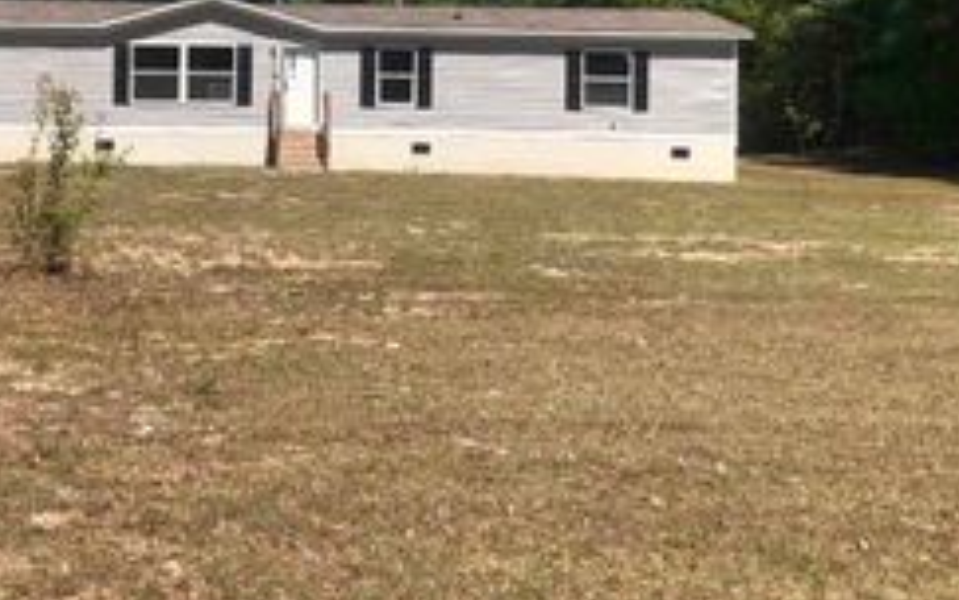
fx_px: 1595
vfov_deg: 20.9
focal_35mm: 61
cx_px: 339
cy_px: 65
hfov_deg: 33.2
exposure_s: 1/1799
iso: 20
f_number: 1.8
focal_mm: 3.99
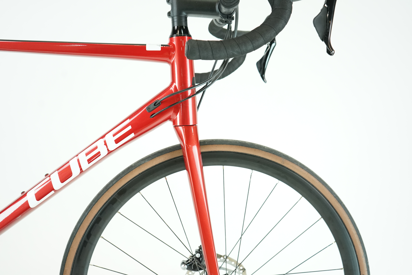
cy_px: 138
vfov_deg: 41.1
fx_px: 366
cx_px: 206
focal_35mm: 32
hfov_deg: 58.7
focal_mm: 32
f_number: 4.5
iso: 2000
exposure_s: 1/200
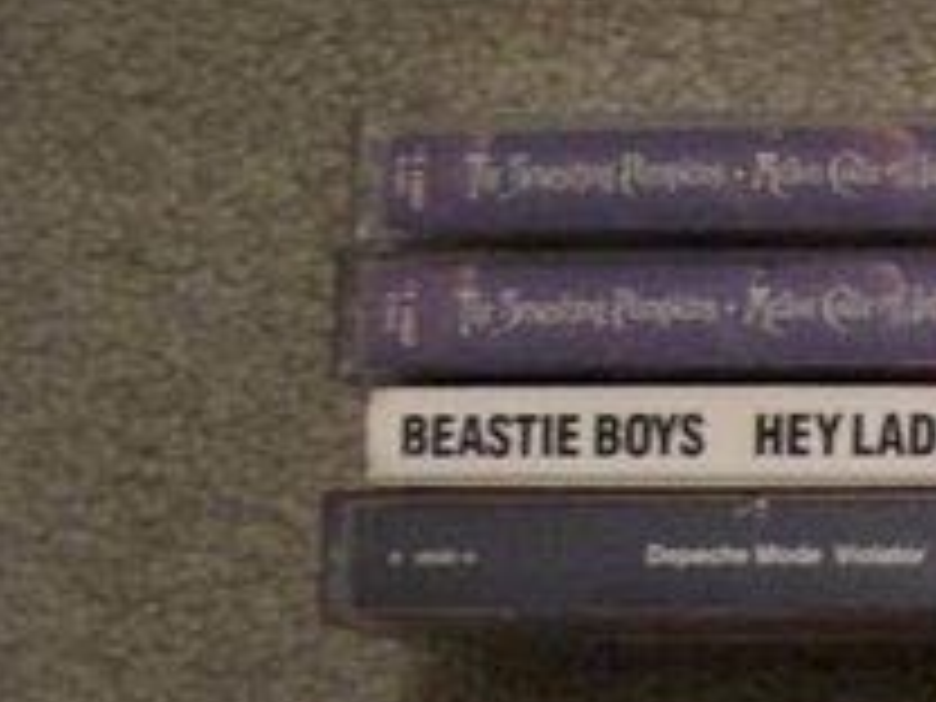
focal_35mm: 104
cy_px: 706
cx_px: 1341
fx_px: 2812
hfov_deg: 17.3
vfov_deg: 14.0
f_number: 2.7
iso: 160
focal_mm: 6
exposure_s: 1/8
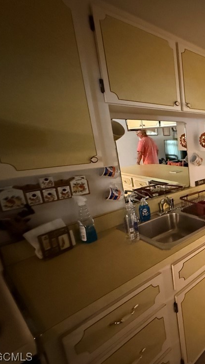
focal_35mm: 21
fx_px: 203
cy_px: 180
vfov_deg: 83.9
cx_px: 237
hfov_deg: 40.5
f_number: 2.2
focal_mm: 2.22
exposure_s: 1/40
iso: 1600
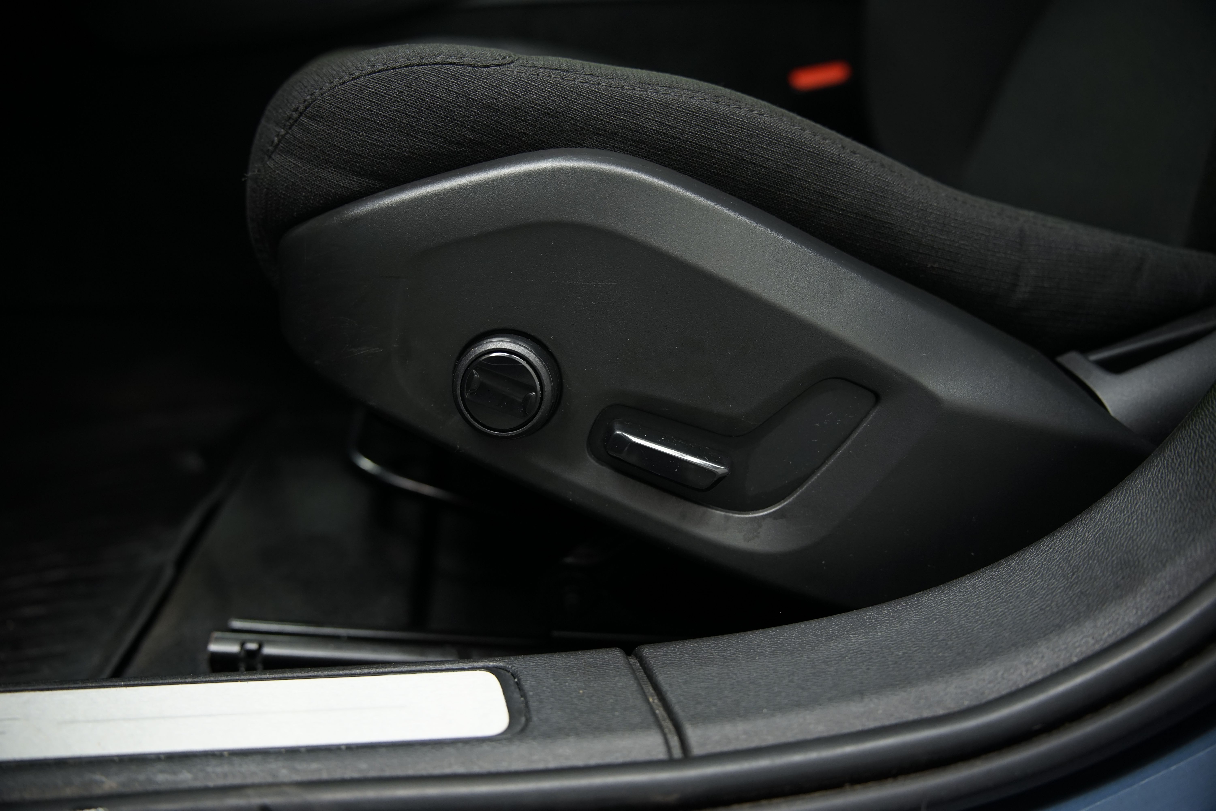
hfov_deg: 63.7
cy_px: 406
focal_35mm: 29
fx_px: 979
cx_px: 608
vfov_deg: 45.0
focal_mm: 29
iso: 800
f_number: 2.8
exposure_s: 1/30
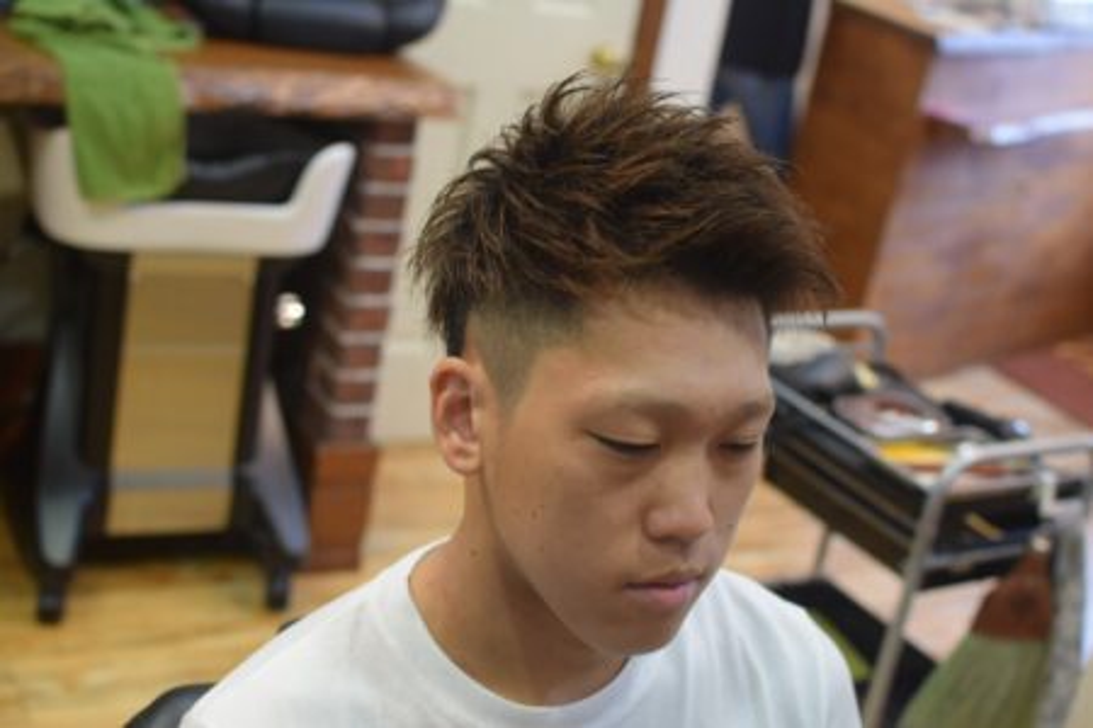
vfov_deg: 25.8
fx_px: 1594
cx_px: 546
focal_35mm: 52
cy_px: 364
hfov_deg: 37.9
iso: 900
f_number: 2.8
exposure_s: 1/60
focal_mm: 35
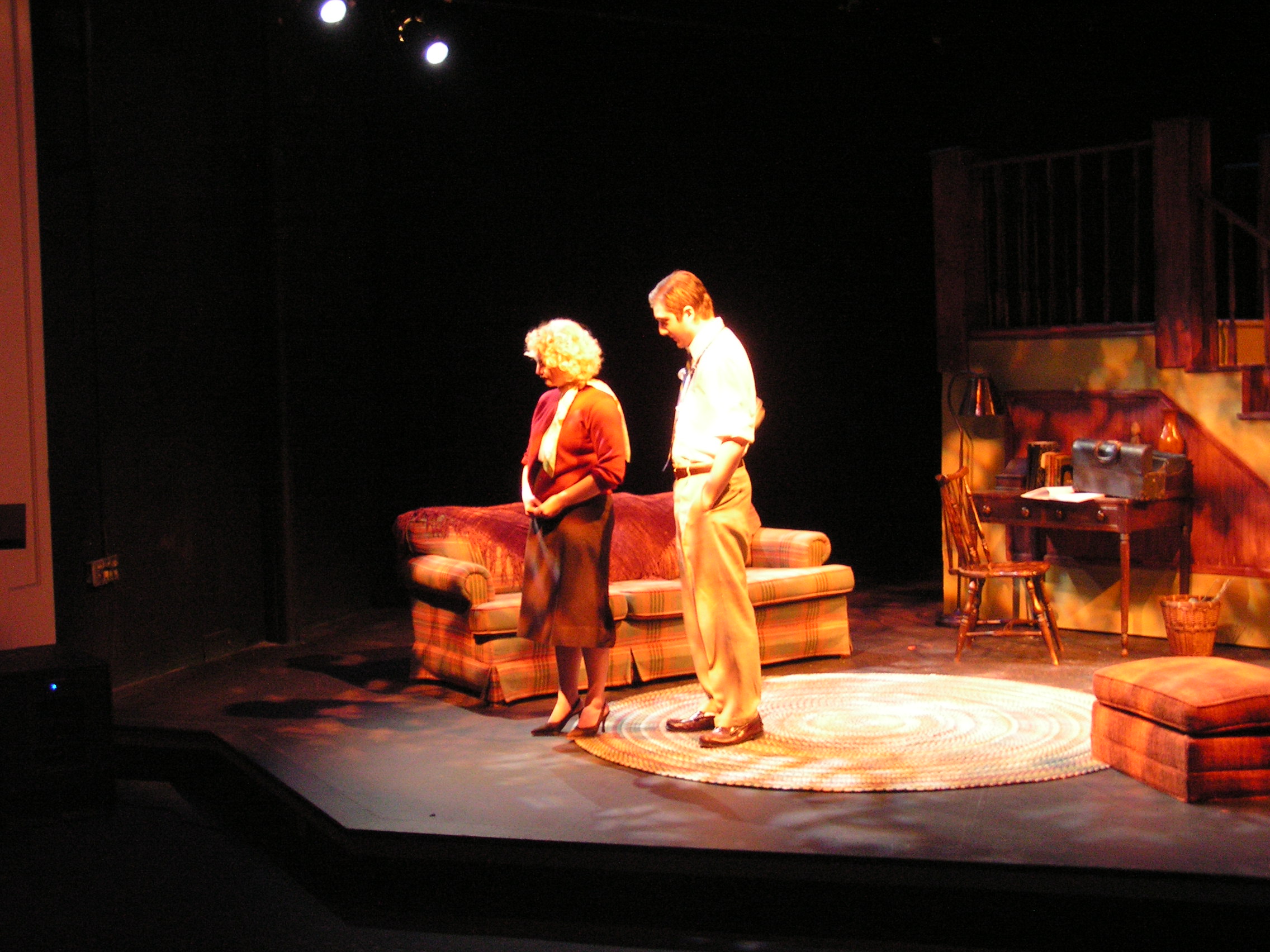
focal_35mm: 42
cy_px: 476
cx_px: 635
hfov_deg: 44.8
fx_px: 1541
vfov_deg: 34.3
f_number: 2.8
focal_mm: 7.1
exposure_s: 1/5
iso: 200
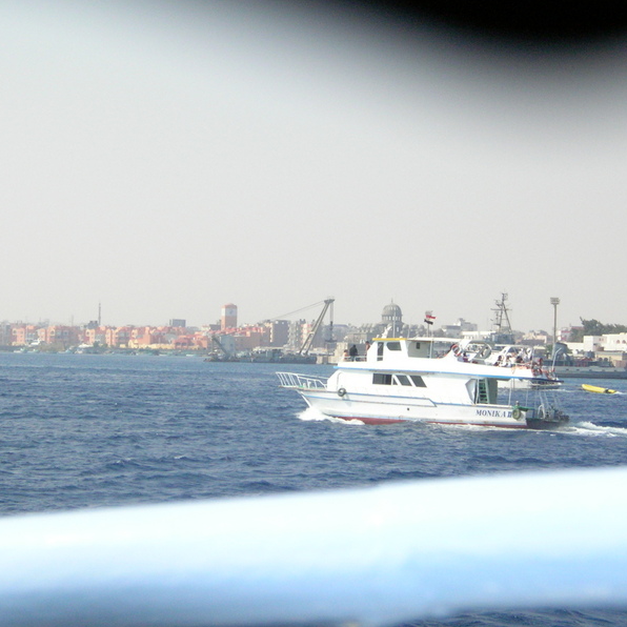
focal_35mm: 102
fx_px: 2090
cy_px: 314
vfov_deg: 17.1
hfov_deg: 17.1
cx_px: 295
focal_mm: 14.2
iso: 200
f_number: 4.8
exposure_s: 1/2000
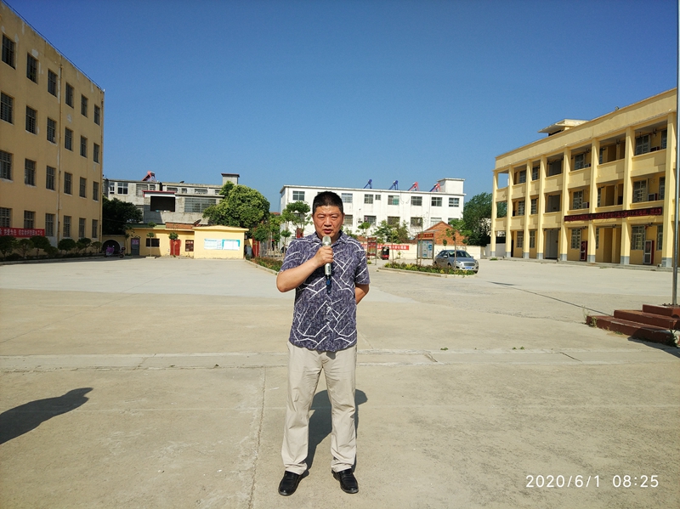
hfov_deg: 74.0
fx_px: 452
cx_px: 340
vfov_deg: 58.8
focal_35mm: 23
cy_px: 254
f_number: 2
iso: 100
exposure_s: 1/1390
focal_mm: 4.06
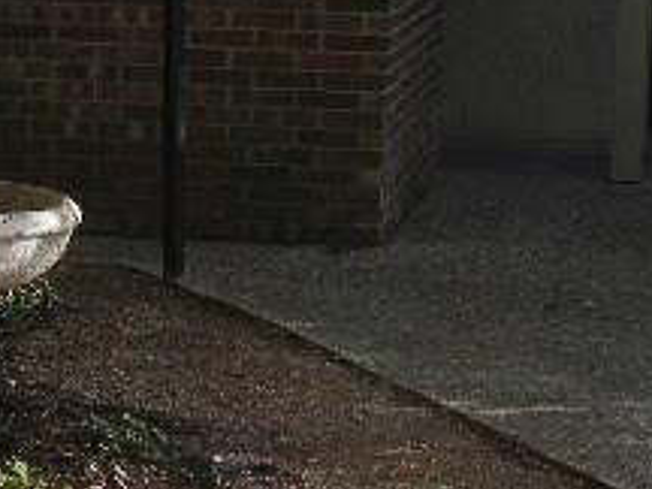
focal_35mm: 172
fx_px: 3240
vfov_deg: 8.6
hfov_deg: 11.3
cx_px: -85
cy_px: 320
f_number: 5
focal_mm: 10.3
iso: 160
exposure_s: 1/170
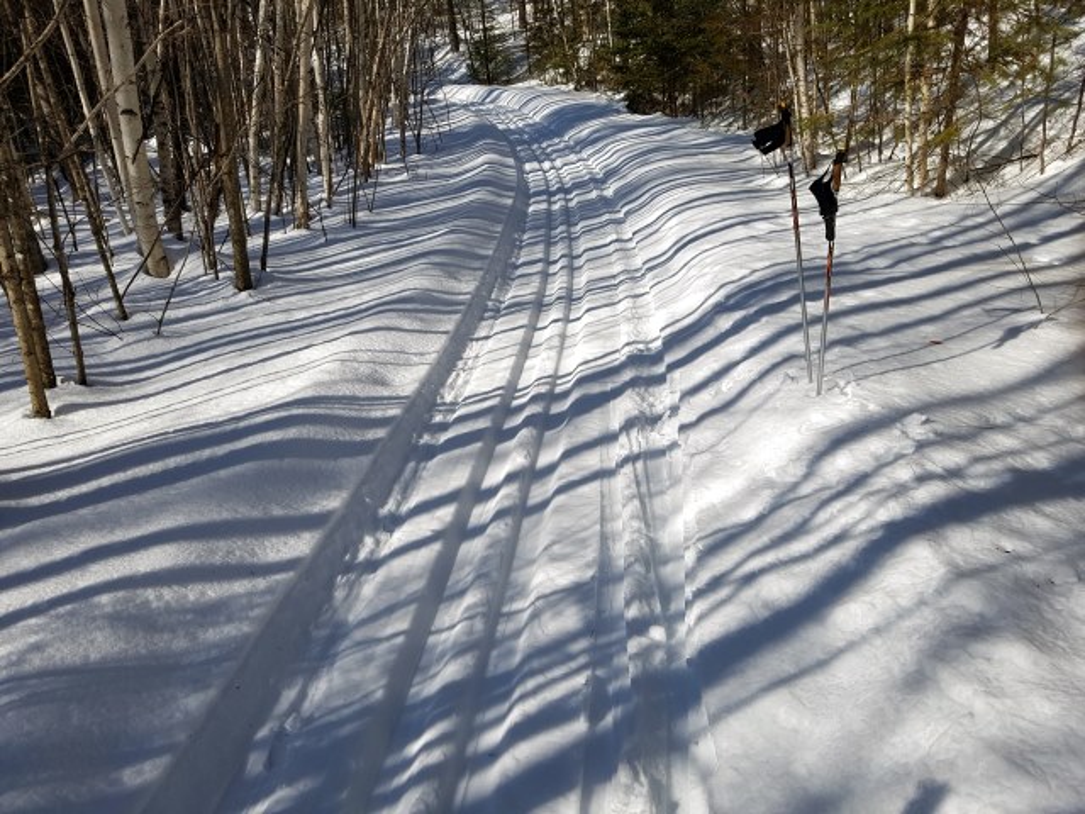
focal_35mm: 26
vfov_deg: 53.1
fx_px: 815
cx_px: 542
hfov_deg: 67.3
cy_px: 407
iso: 50
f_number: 1.7
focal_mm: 4.2
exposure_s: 1/3112
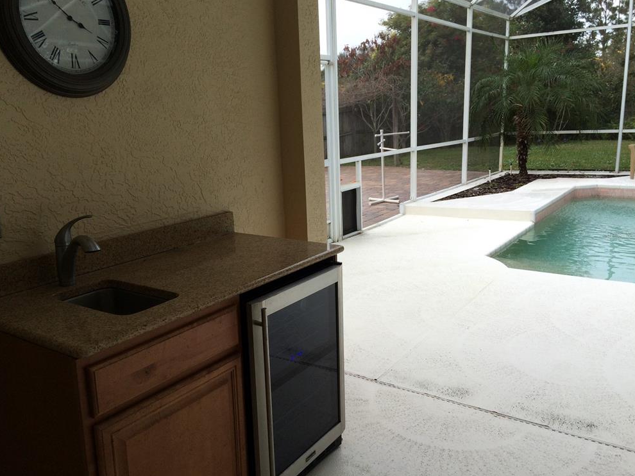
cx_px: 314
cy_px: 235
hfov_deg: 60.0
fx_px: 550
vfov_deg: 46.8
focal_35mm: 30
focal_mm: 4.15
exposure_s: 1/370
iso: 32
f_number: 2.2
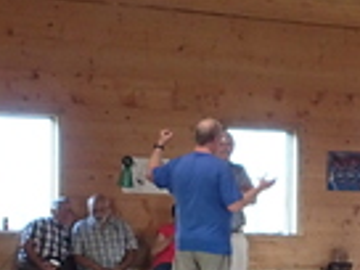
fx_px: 1144
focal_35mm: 110
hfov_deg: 17.4
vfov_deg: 13.1
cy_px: 334
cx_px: 381
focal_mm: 4.5
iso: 400
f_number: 2
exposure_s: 1/30
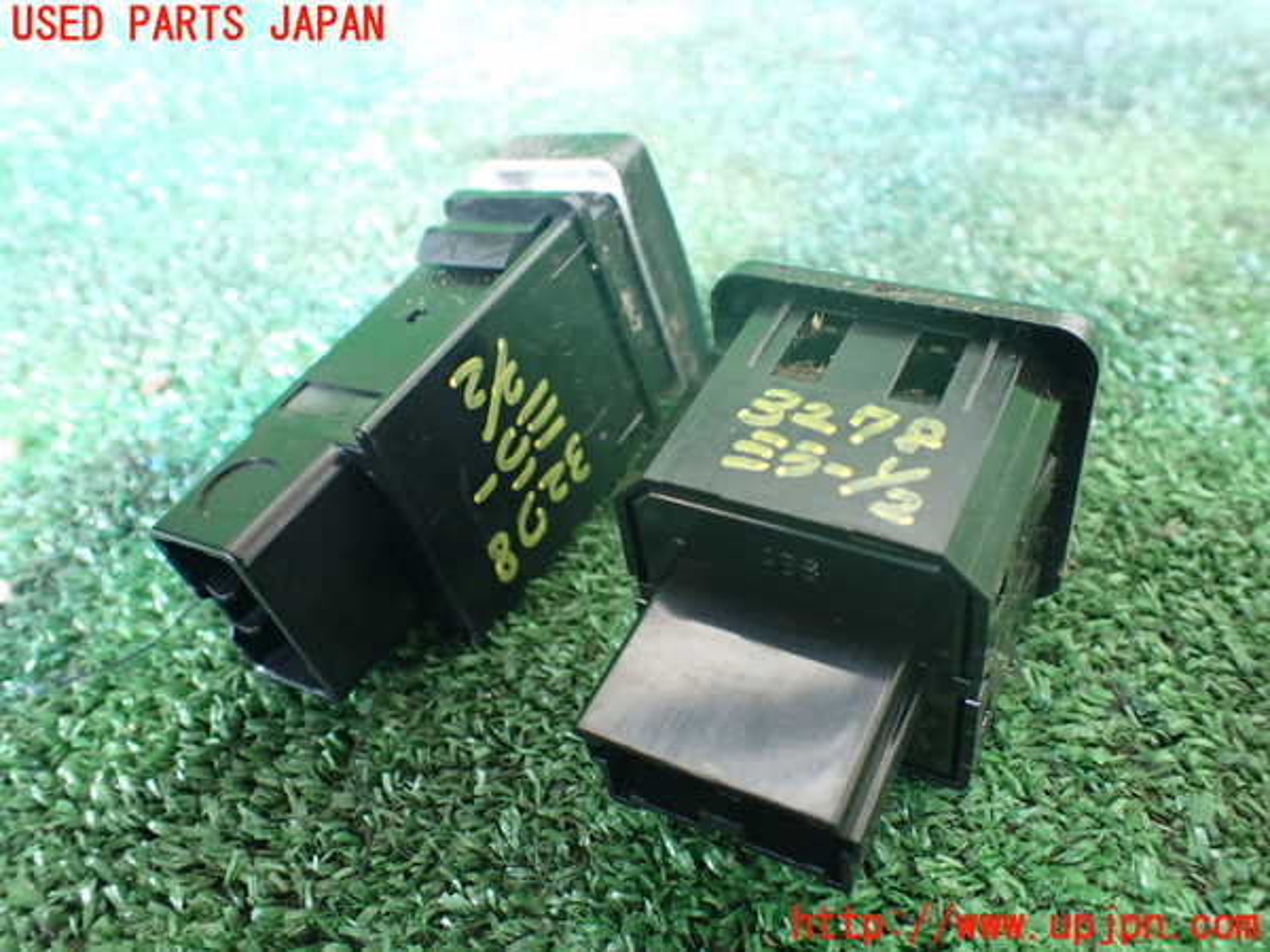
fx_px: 1101
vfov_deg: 46.8
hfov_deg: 60.0
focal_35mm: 30
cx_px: 635
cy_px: 476
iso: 800
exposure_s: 1/40
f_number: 2.3
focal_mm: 5.4
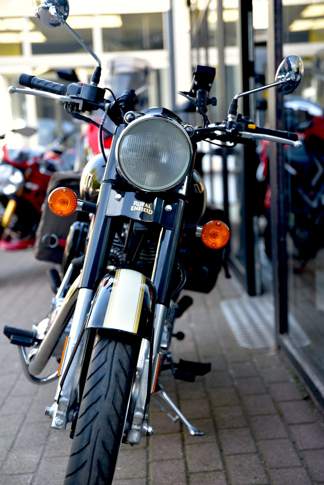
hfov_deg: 21.9
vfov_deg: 32.4
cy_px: 242
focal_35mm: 62
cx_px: 162
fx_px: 836
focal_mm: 62
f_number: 2.8
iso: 100
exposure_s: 1/60
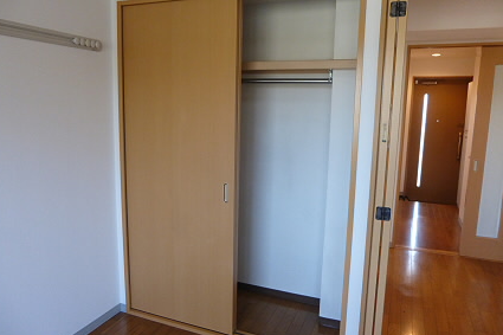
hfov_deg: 67.4
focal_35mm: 27
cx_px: 243
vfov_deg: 47.9
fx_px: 377
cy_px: 168
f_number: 3.1
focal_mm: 4.5
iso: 320
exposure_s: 1/60
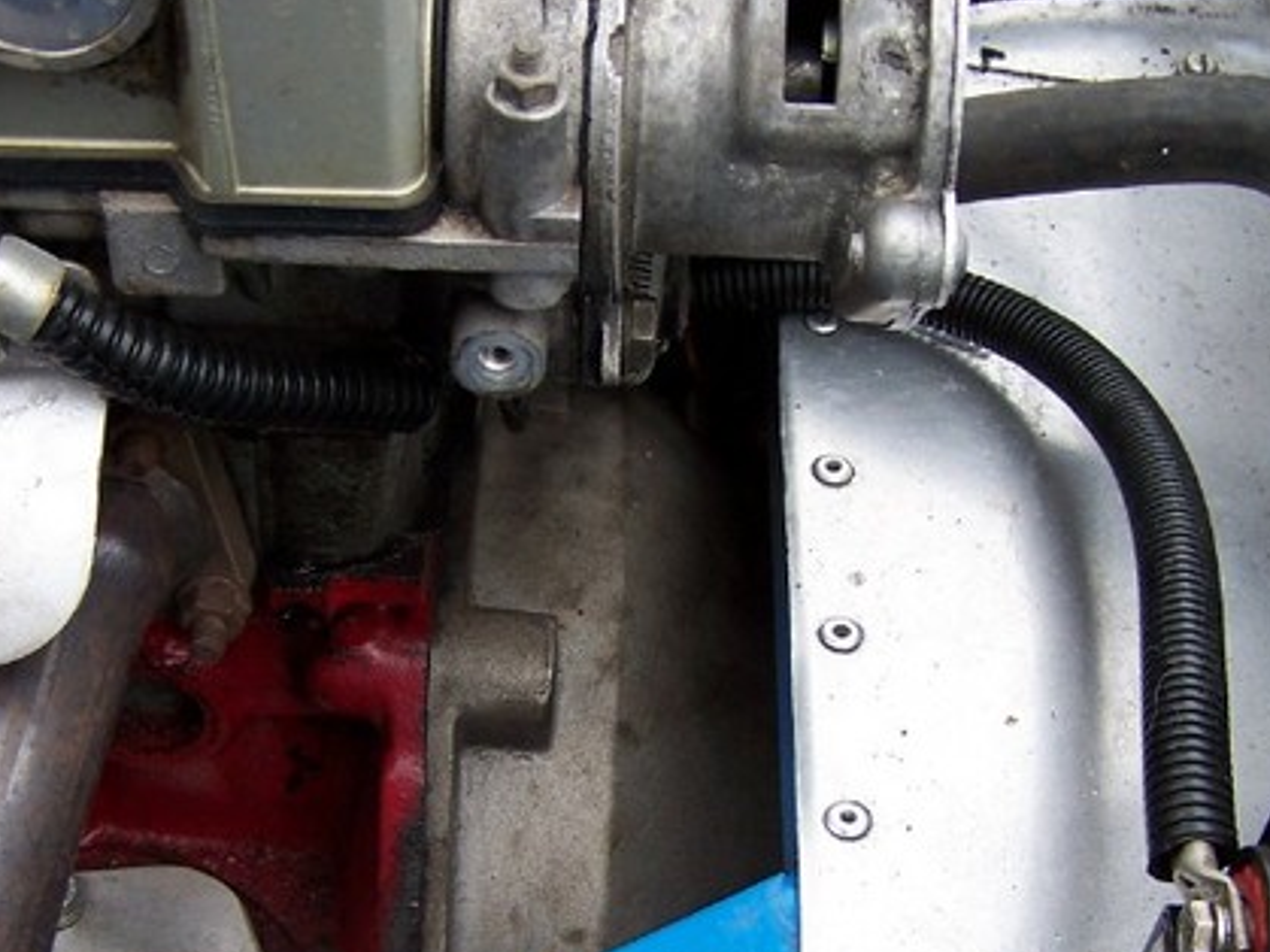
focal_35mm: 58
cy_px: 658
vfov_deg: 25.0
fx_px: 2127
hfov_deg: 33.2
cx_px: 564
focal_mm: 6.3
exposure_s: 1/60
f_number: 2.8
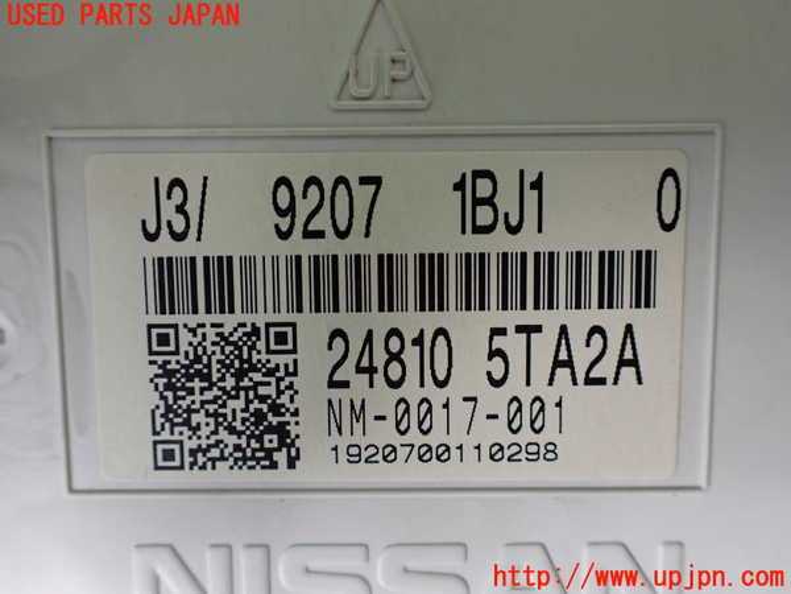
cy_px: 297
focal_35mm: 30
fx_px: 686
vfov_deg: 46.8
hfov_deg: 60.0
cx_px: 396
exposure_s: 1/80
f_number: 2.3
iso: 800
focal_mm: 5.4
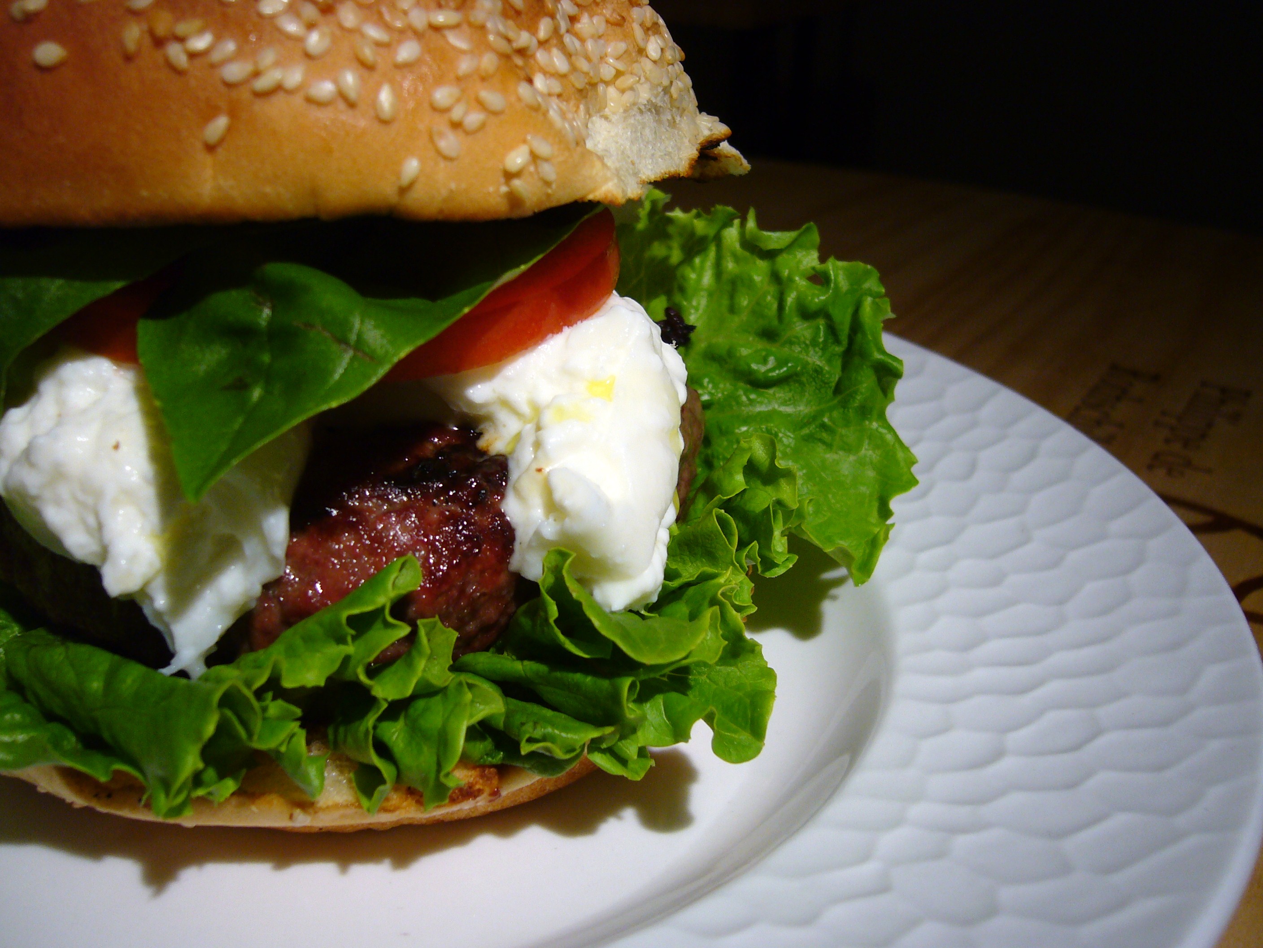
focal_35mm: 40
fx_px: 1459
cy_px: 474
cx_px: 632
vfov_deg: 36.0
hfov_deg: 46.8
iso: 100
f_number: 3
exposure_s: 1/30
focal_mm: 6.6
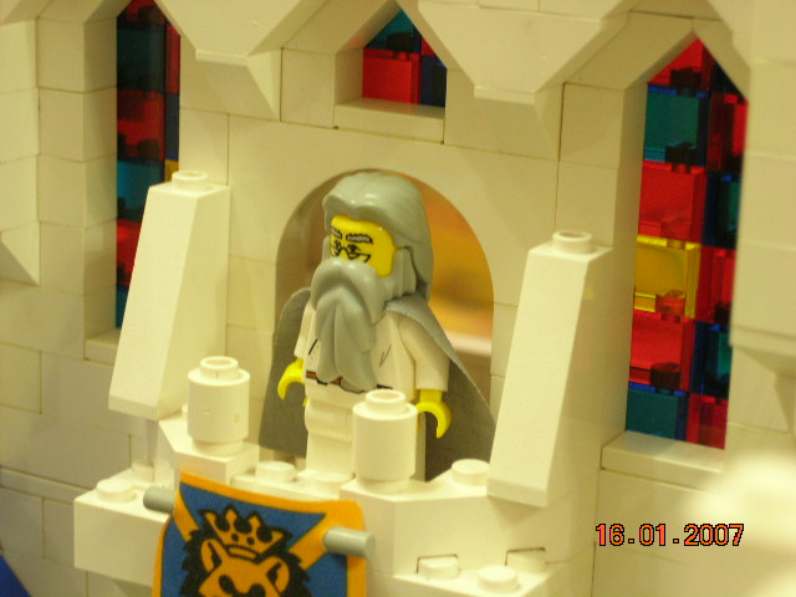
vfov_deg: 14.4
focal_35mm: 103
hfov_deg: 19.1
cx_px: 398
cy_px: 298
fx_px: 2369
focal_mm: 21.3
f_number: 4.6
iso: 158
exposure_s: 1/3.6
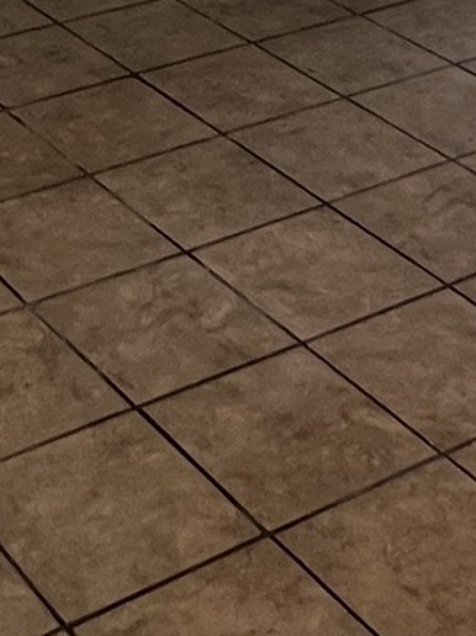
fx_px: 1543
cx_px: 116
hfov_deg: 17.4
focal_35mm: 84
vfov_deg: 21.7
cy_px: -116
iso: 160
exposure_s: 1/60
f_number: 1.8
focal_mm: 1.57
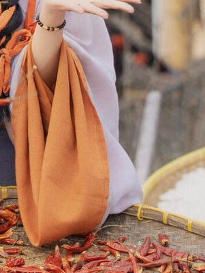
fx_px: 2087
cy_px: -176
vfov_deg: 7.3
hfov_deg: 5.6
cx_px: -55
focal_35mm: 264
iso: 125
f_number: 4
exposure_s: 1/320
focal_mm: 70
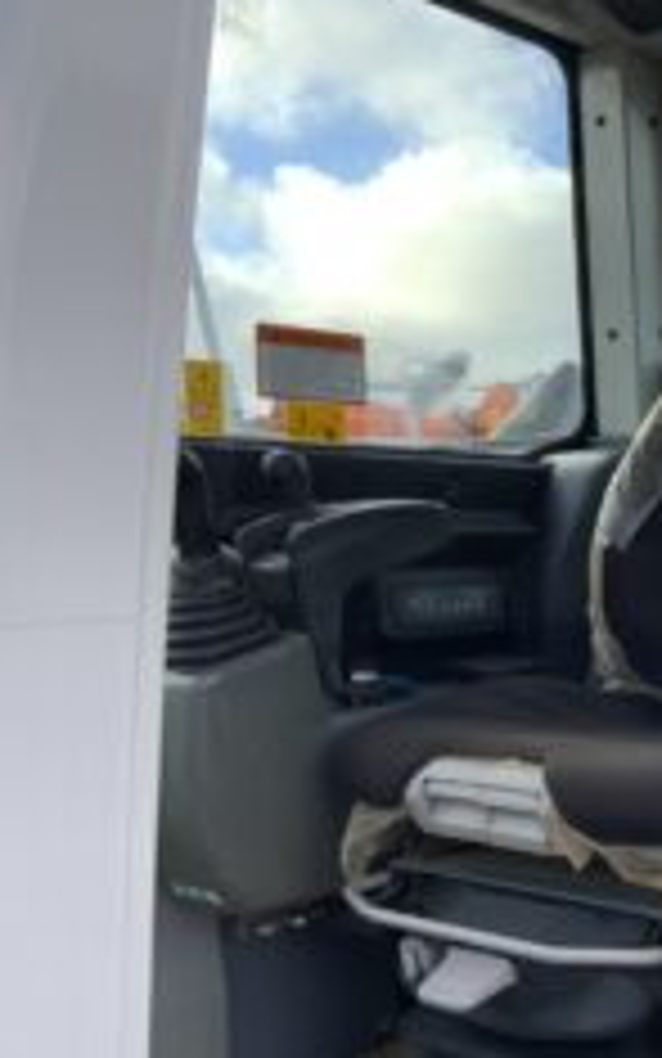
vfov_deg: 42.6
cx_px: 802
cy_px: 558
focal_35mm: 47
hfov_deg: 24.7
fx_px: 1356
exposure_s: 1/318
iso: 16
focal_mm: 3
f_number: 1.8
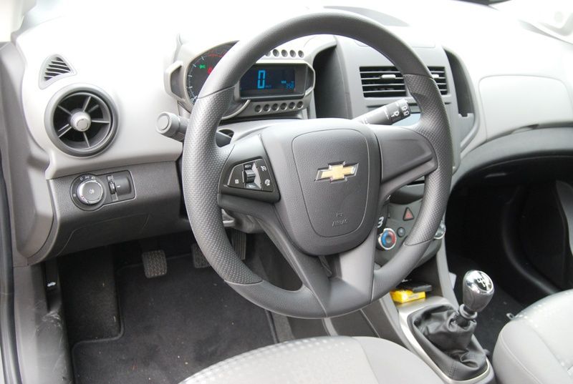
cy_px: 192
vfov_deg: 37.0
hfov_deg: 53.0
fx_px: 574
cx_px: 286
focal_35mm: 36
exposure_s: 1/125
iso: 800
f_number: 5.6
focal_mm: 24
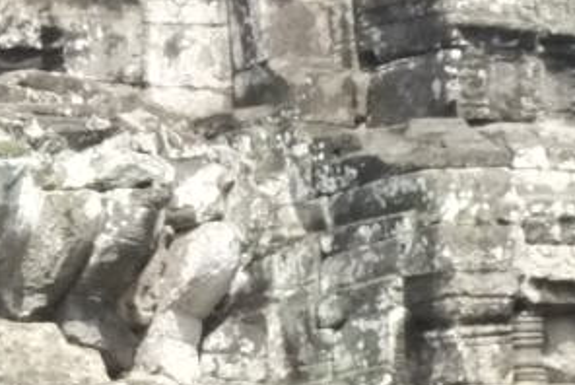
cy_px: 568
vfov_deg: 2.9
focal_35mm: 473
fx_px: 7562
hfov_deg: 4.3
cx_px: -738
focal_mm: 48.4
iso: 3200
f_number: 16
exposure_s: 1/420
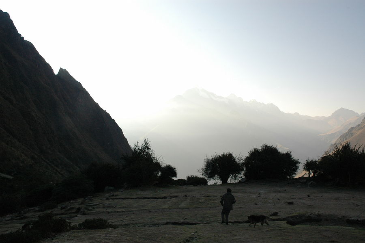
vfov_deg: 39.9
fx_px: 334
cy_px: 122
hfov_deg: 57.3
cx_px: 182
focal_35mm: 33
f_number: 10
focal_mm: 22
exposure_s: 1/400
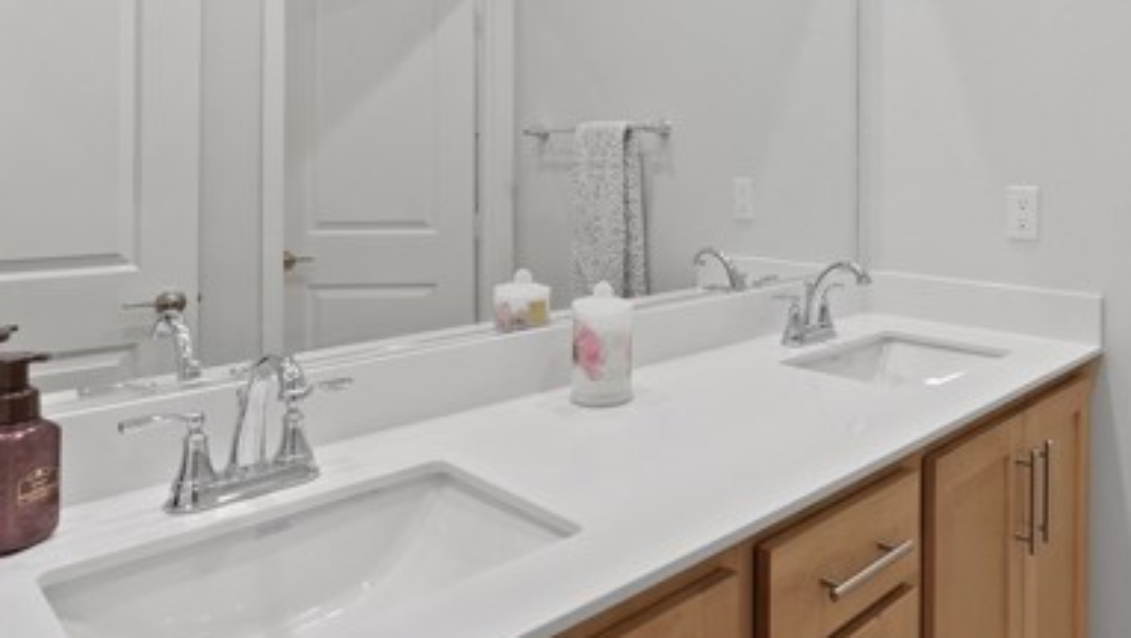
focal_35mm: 29
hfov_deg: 64.9
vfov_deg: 39.5
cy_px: 173
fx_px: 866
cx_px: 732
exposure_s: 1/15
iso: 400
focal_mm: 16.5
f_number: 5.6
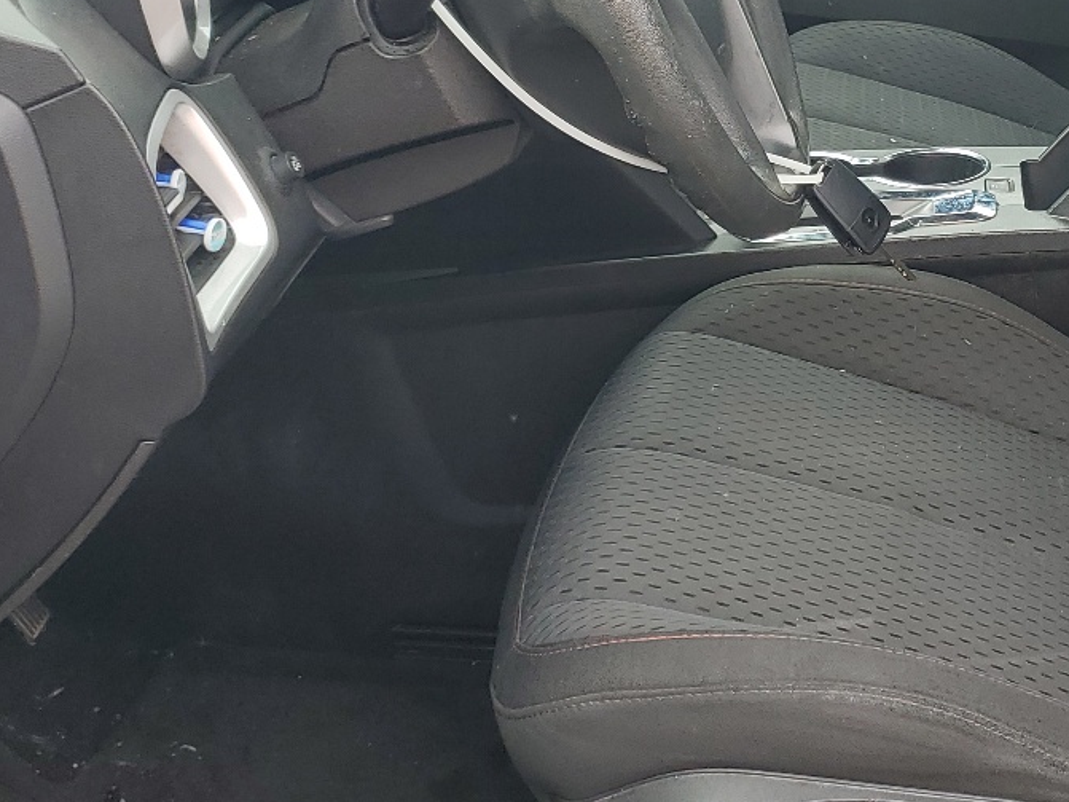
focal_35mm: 62
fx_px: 1914
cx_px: 902
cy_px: 100
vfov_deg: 23.1
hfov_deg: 30.2
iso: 50
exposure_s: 1/526
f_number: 1.5
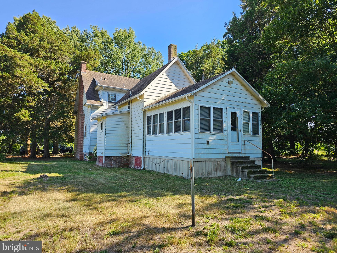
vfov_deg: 56.8
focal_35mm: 24
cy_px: 123
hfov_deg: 71.6
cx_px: 175
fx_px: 234
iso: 10
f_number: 1.7
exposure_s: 1/197
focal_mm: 6.3
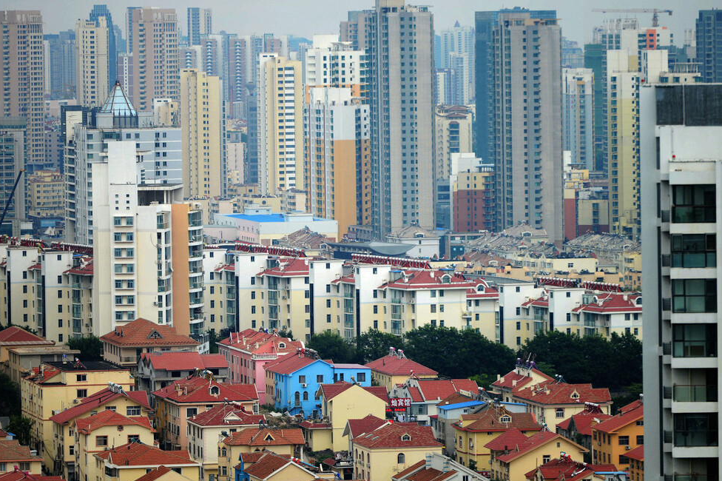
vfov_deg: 5.6
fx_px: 4932
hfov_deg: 8.4
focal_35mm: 246
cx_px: 352
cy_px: 219
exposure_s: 1/400
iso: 100
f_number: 3.2
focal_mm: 200
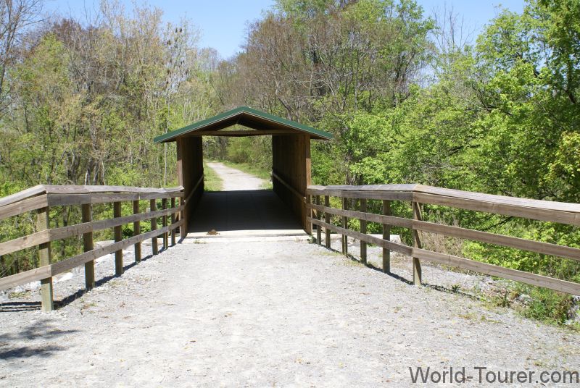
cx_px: 290
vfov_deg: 34.3
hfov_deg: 49.5
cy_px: 194
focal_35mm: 39
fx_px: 629
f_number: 9
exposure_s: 1/125
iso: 100
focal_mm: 26
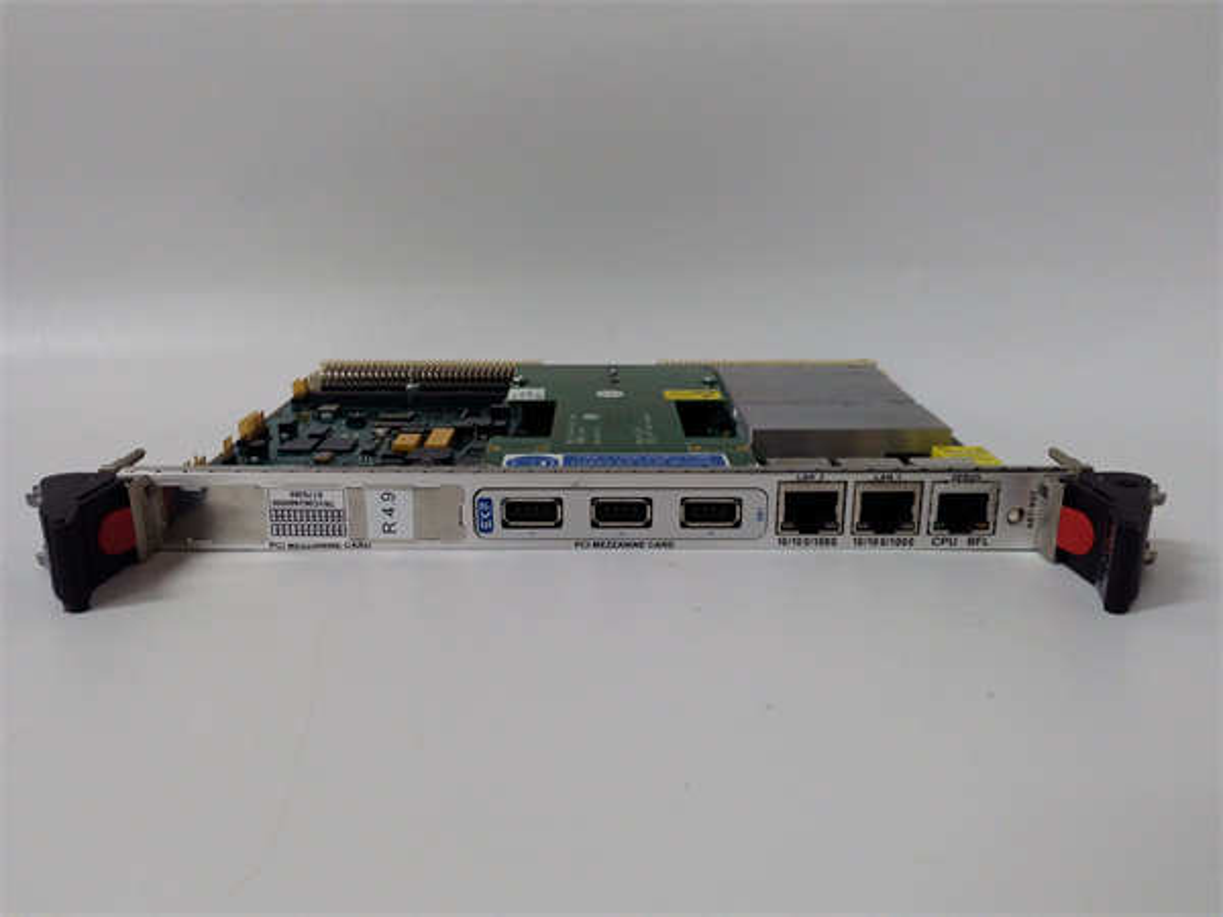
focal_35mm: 27
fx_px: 954
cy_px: 458
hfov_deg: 65.3
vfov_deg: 51.4
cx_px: 612
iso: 261
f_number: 2
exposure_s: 1/33
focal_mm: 3.79
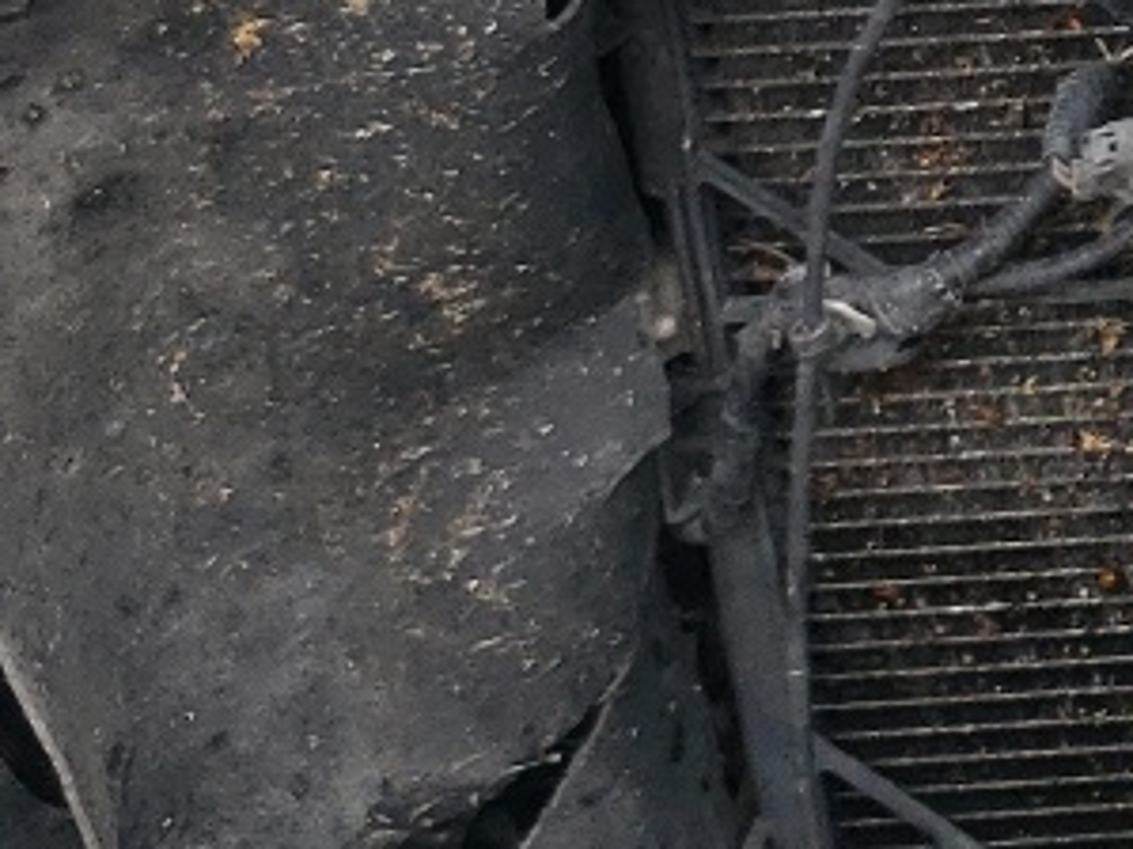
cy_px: -788
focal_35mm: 139
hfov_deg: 12.4
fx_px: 4548
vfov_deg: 10.0
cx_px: 2311
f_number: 1.5
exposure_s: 1/400
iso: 50
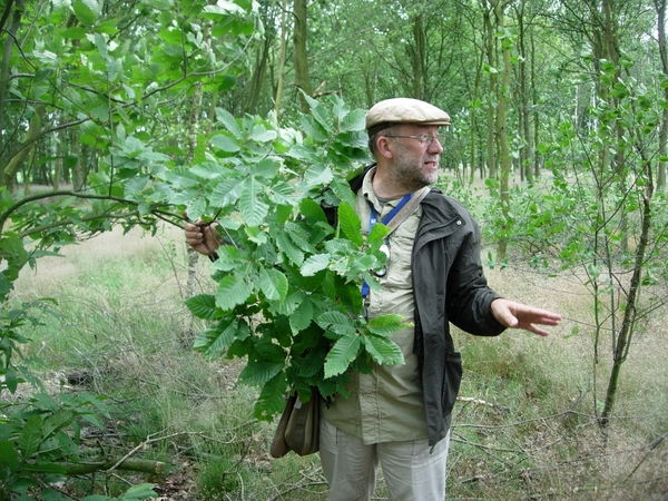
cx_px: 334
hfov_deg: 49.0
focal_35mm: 38
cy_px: 250
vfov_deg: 37.7
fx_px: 733
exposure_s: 1/62.1
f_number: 2.8
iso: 64
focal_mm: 7.8
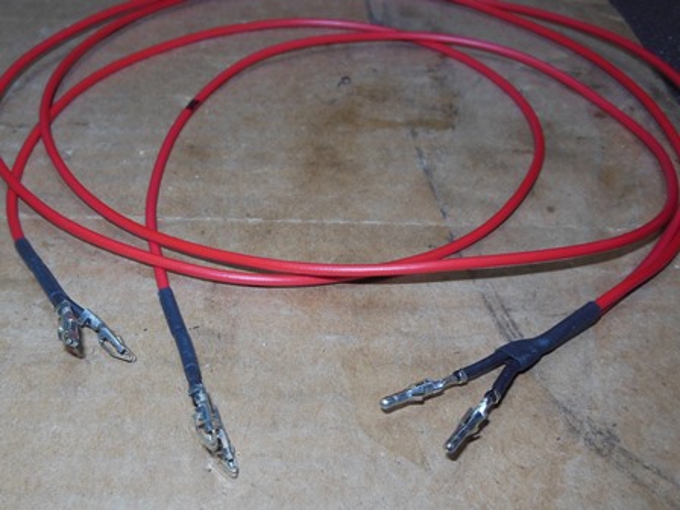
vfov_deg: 48.2
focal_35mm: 29
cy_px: 255
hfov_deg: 61.7
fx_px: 570
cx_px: 340
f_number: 6.7
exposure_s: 1/30
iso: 125
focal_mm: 5.2
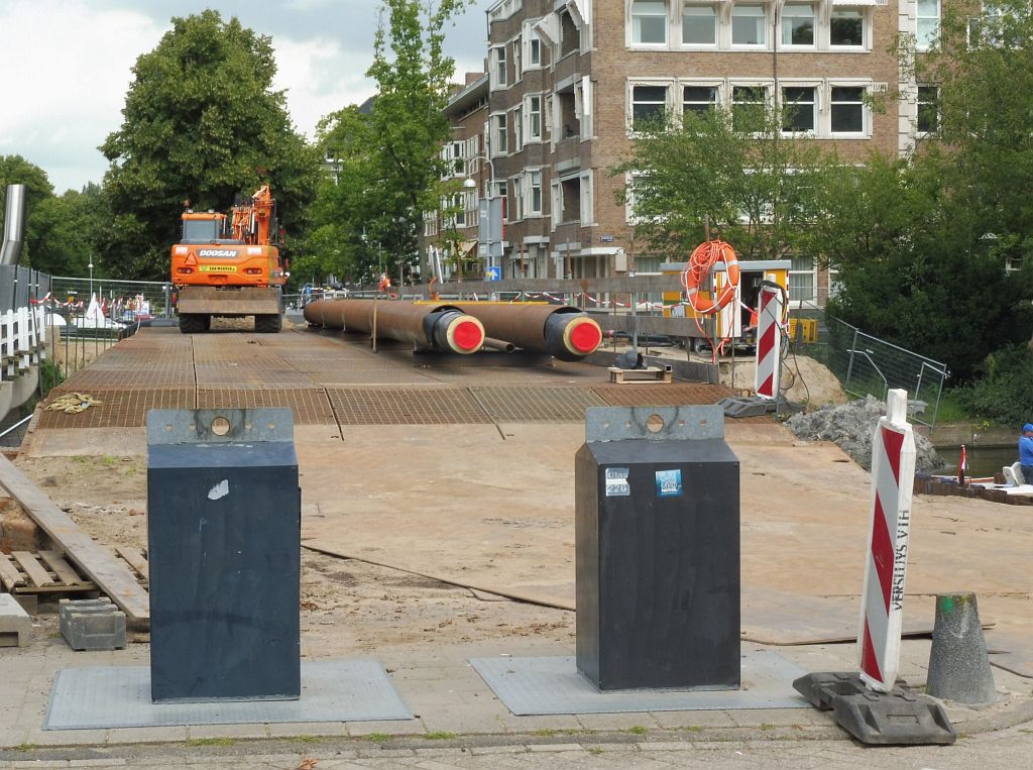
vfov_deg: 18.6
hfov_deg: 24.8
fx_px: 2352
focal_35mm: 79
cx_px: 516
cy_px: 385
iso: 100
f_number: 6.3
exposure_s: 1/160
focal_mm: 14.2
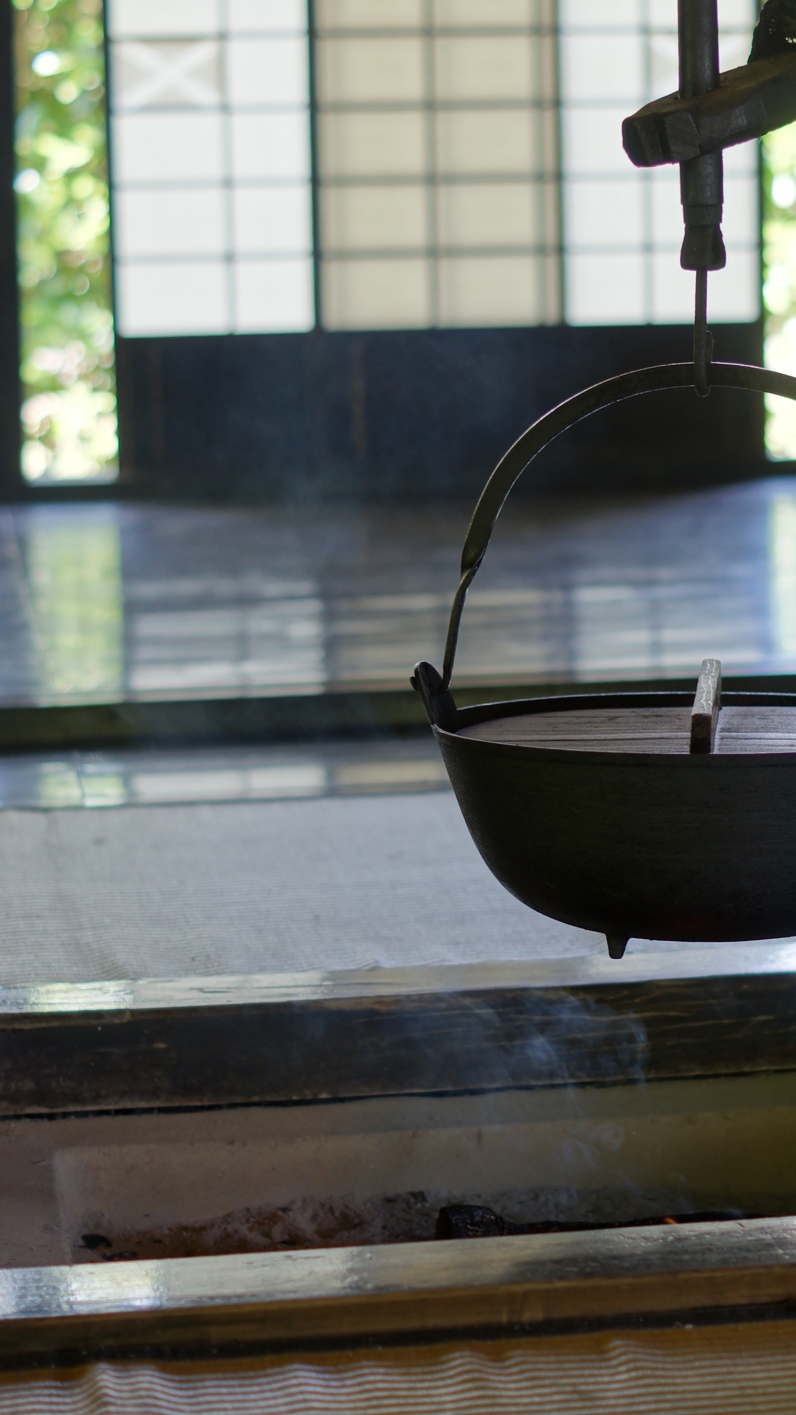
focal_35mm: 105
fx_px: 3941
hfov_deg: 11.5
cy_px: 602
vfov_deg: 20.3
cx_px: 567
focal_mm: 50
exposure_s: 1/100
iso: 400
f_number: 2.5
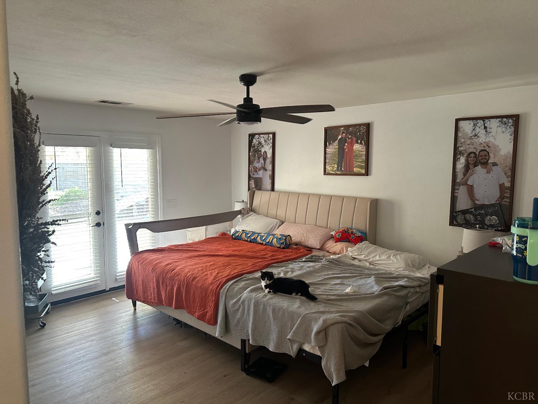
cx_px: 269
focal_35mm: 24
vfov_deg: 56.8
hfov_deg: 71.6
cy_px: 202
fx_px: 373
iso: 250
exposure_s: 1/60
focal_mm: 6.86
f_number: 1.78
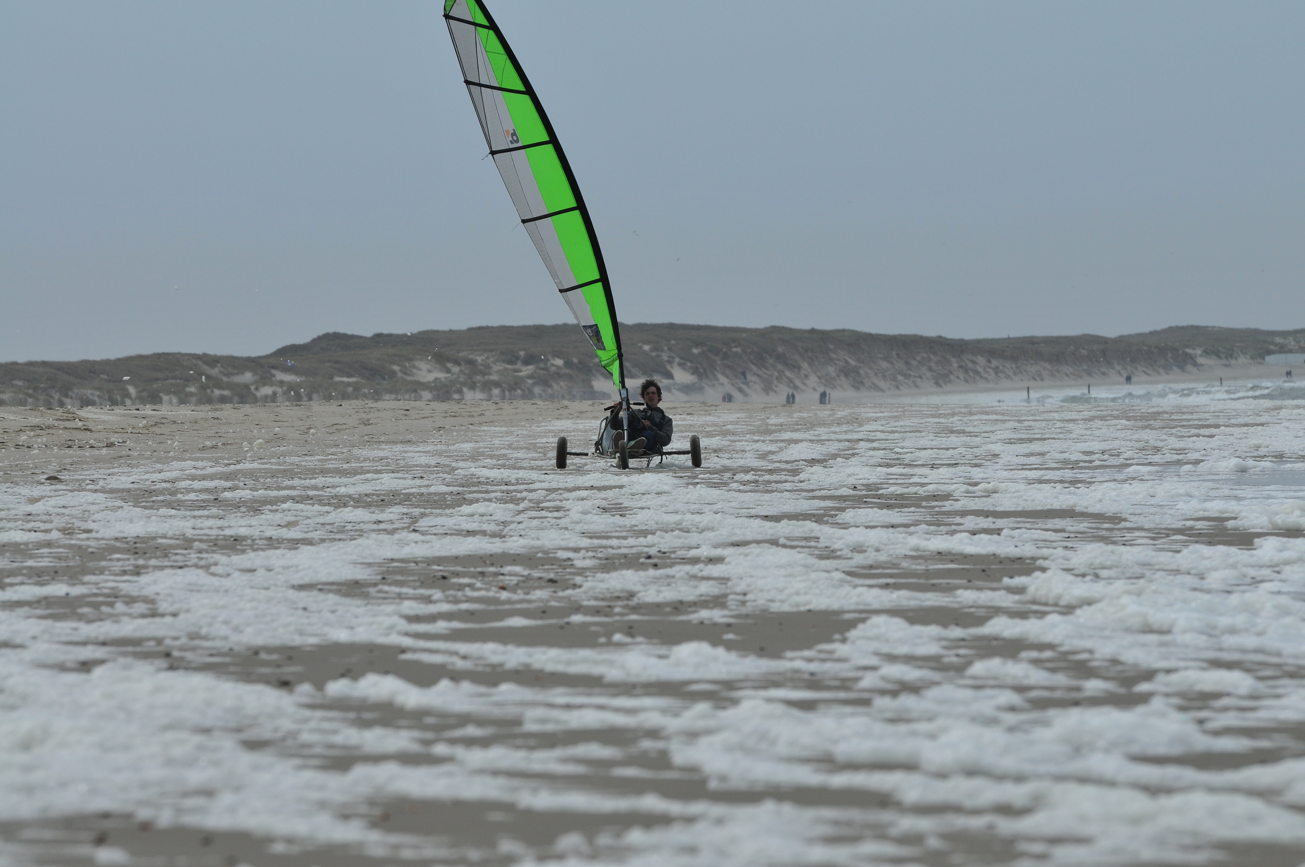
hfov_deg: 6.9
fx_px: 10862
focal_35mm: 300
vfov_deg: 4.6
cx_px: 652
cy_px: 434
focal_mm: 200
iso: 200
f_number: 8
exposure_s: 1/1600
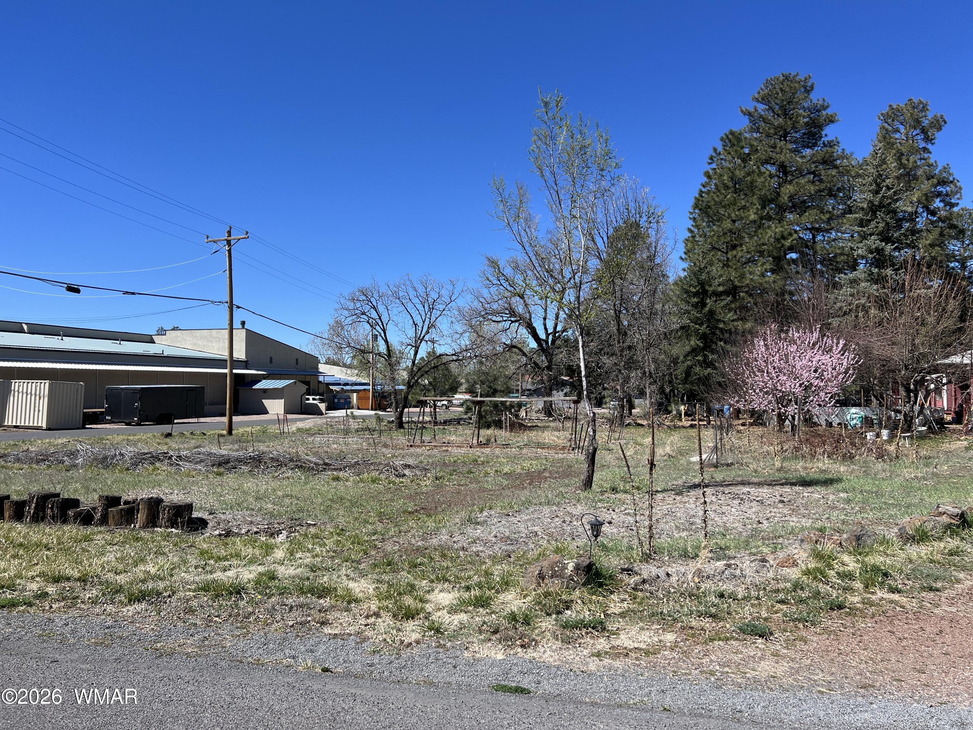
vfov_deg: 53.1
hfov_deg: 67.3
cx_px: 486
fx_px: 731
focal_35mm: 26
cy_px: 365
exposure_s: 1/3704
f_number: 1.5
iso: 50
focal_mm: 5.7
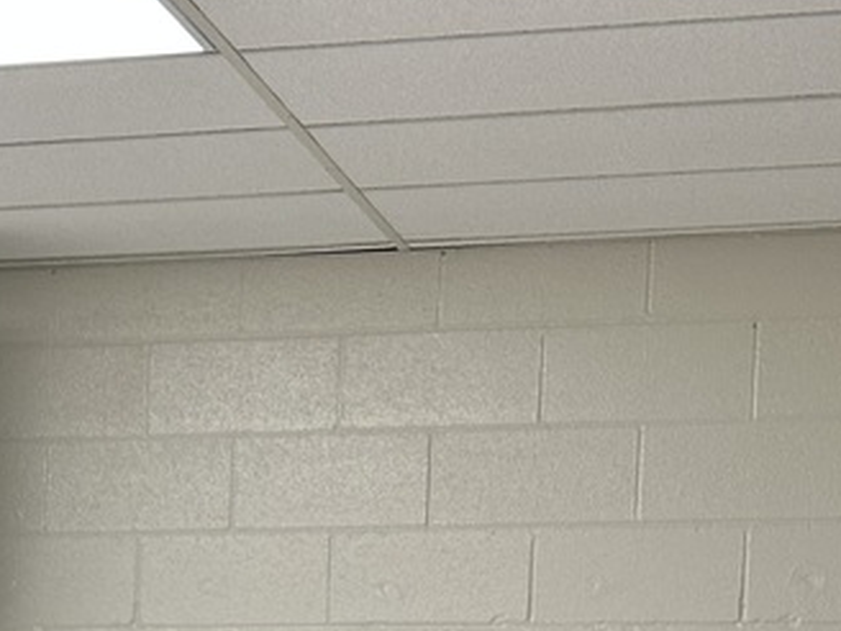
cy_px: 946
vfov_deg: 9.6
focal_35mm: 150
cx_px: -418
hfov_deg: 12.5
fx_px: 3644
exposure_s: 1/62
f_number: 1.78
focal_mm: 6.86
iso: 80
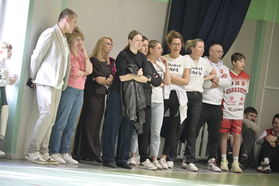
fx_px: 1685
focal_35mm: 218
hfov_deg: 9.5
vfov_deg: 6.3
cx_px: 140
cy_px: 93
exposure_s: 1/60
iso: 1600
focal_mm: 145
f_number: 5.3
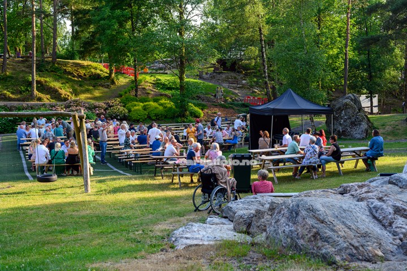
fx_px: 565
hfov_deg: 39.6
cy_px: 136
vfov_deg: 27.0
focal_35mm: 50
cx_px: 204
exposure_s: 1/80
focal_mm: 50
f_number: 4.5
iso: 64
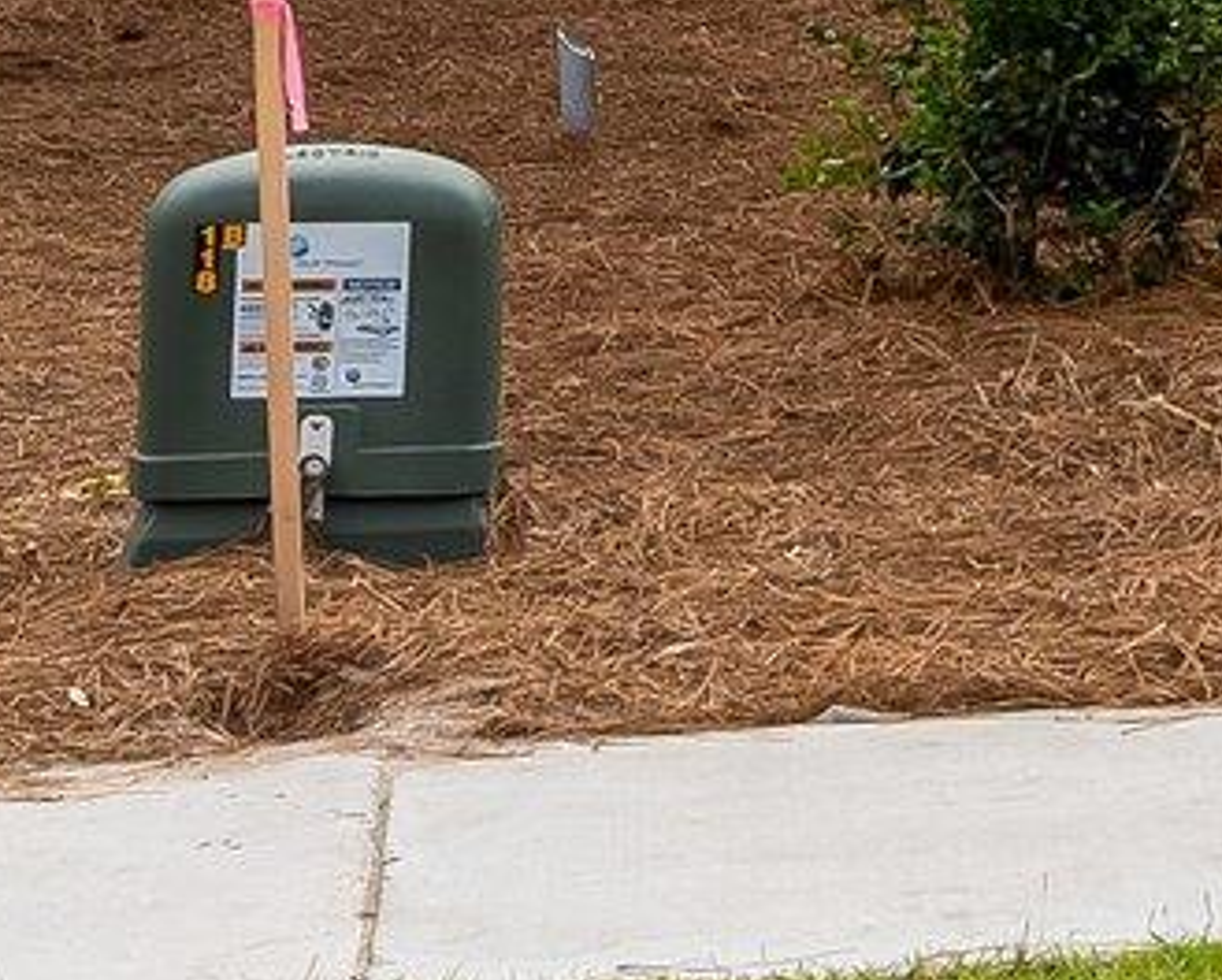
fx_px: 6337
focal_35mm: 175
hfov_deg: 8.9
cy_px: -518
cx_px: 3751
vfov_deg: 8.6
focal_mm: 20.2
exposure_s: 1/80
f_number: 9
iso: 80
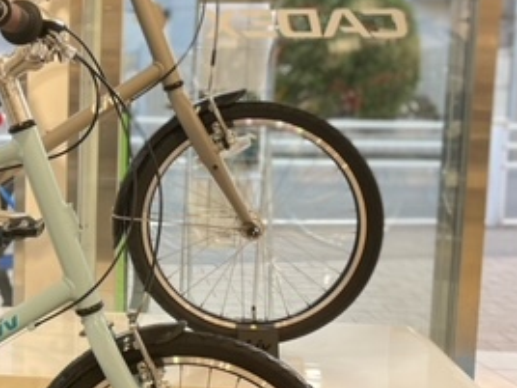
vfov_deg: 23.6
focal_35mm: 62
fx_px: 926
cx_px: -12
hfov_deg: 29.0
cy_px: 203
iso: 80
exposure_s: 1/50
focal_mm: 4.2
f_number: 1.6
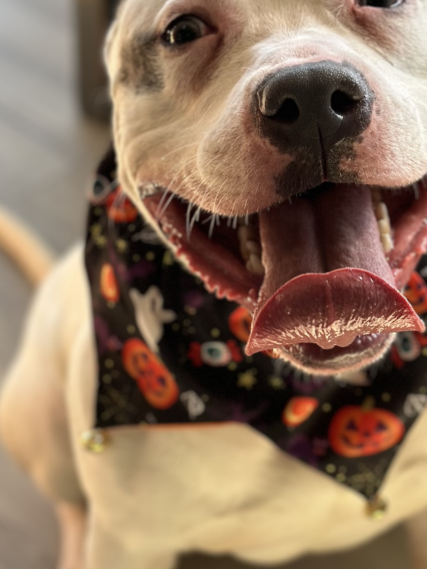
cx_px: 301
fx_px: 1628
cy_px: 347
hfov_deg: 14.9
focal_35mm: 99
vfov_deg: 19.8
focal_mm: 6.86
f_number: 1.78
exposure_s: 1/290
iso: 80
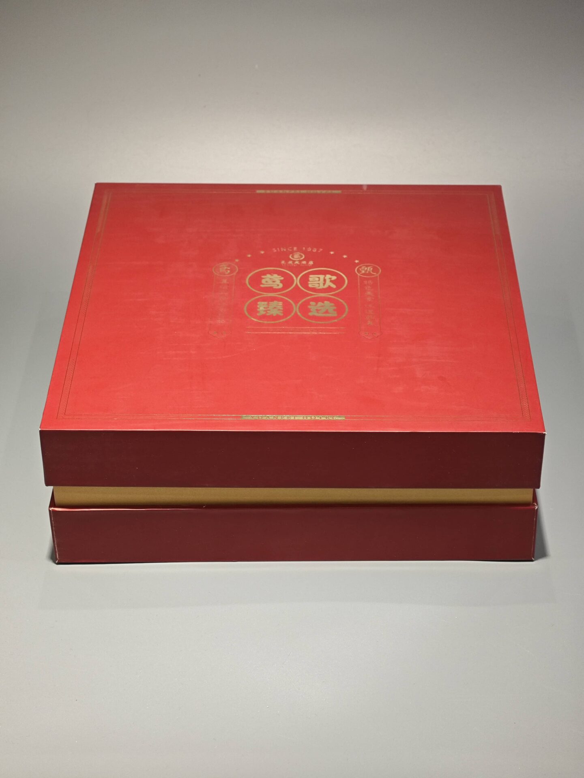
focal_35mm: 75
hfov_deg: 19.6
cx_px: 292
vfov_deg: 26.0
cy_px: 389
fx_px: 1687
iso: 160
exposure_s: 1/100
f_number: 2
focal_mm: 10.1
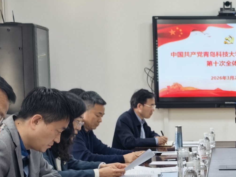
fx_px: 668
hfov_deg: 19.4
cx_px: 244
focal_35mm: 98
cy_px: 168
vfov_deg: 14.9
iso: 200
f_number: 1.4
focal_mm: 5.75
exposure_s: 1/100
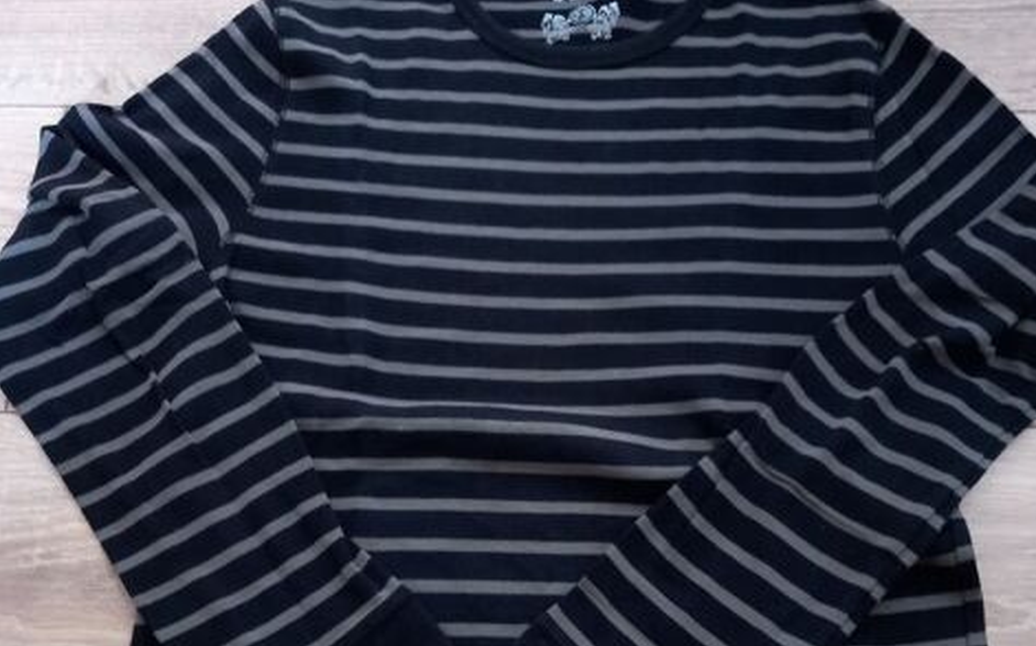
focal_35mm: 36
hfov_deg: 54.0
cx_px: 526
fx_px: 1016
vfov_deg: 34.5
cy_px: 490
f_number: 2
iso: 250
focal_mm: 4.6
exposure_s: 1/24
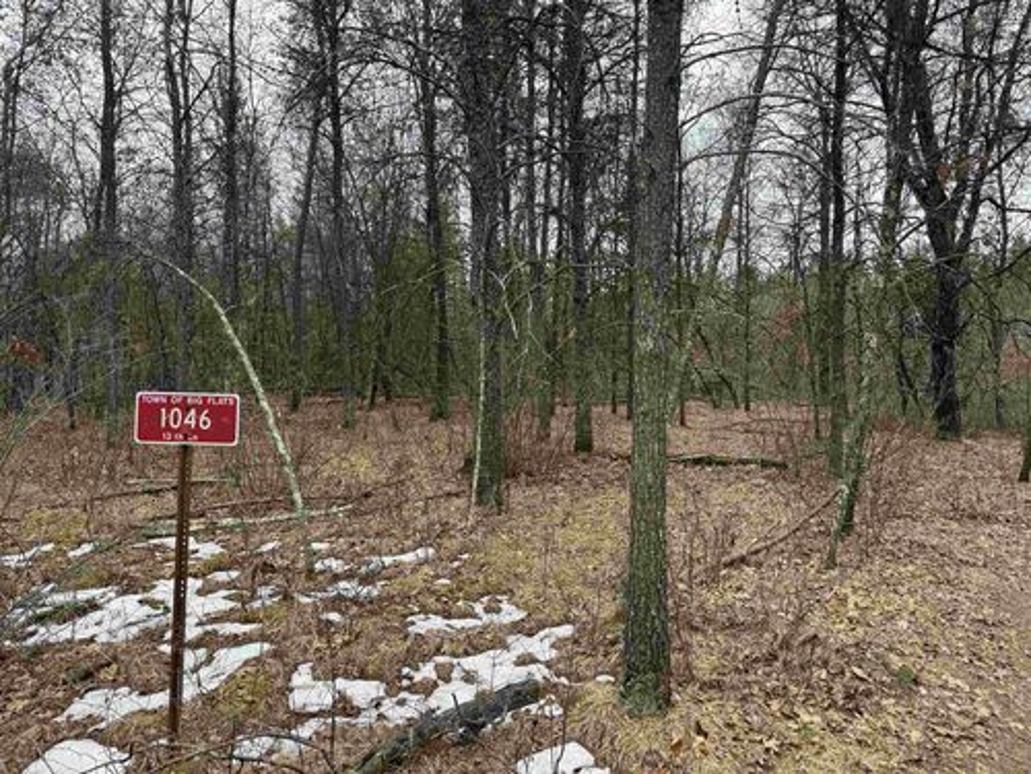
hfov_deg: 71.6
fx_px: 715
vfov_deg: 56.8
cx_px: 516
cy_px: 387
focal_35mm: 24
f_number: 1.78
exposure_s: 1/299
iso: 80
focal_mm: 6.76
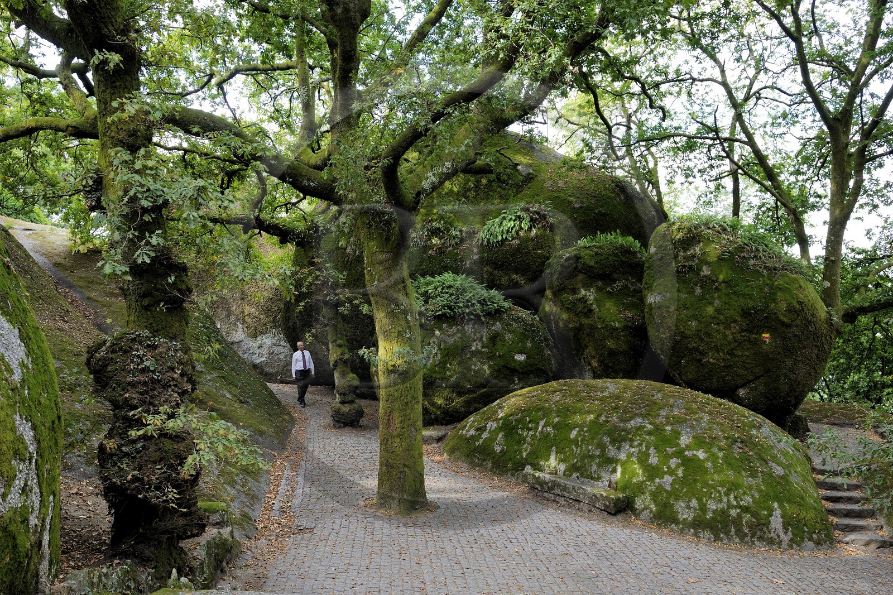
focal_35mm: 28
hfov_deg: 65.5
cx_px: 446
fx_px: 694
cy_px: 298
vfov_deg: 46.4
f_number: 6.3
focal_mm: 28
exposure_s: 1/80
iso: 400
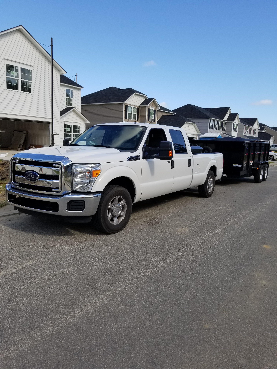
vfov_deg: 67.3
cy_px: 184
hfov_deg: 53.1
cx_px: 138
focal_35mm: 26
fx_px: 277
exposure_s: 1/1548
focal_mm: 4.3
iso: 50
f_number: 1.7
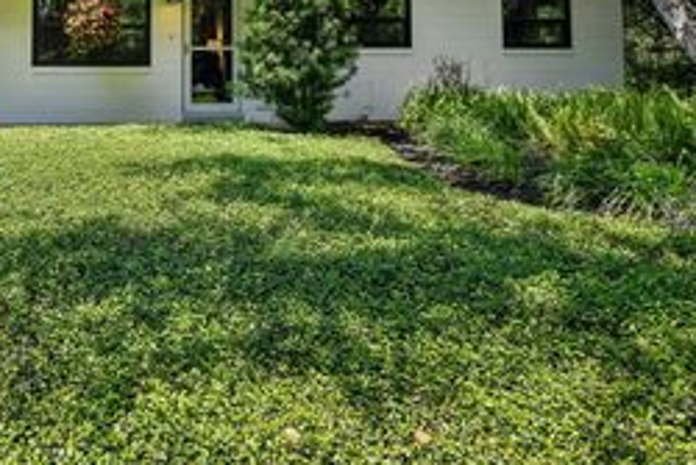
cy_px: 32
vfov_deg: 37.9
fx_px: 619
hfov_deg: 55.8
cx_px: 173
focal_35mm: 32
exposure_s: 1/400
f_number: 8
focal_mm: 16
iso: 400
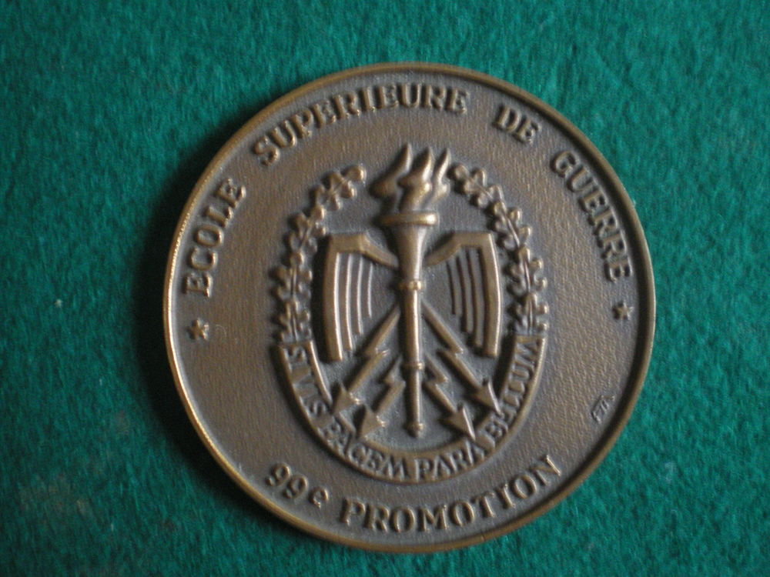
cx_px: 385
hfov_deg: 49.0
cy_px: 288
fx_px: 845
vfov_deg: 37.7
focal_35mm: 38
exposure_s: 1/4
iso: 400
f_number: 3.1
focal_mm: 6.3
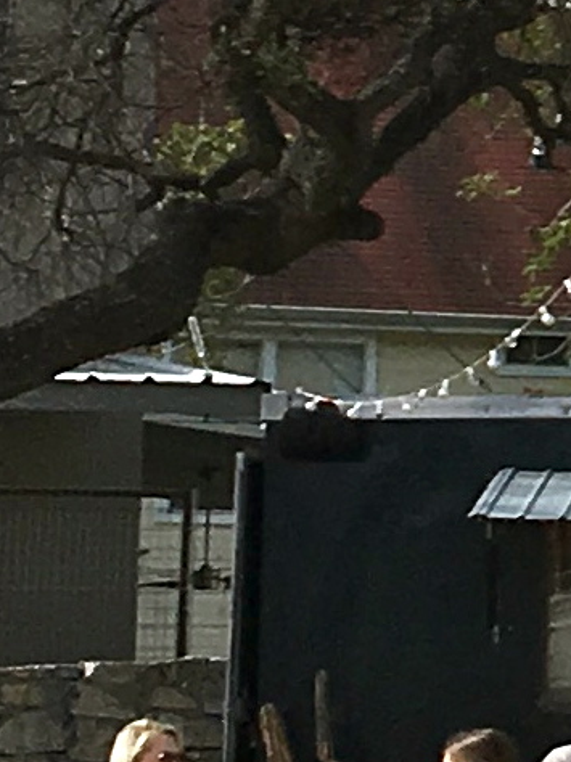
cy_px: -80
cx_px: 1374
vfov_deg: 8.8
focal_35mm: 222
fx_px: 4887
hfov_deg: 6.4
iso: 25
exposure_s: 1/2137
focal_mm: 4.15
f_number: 2.2
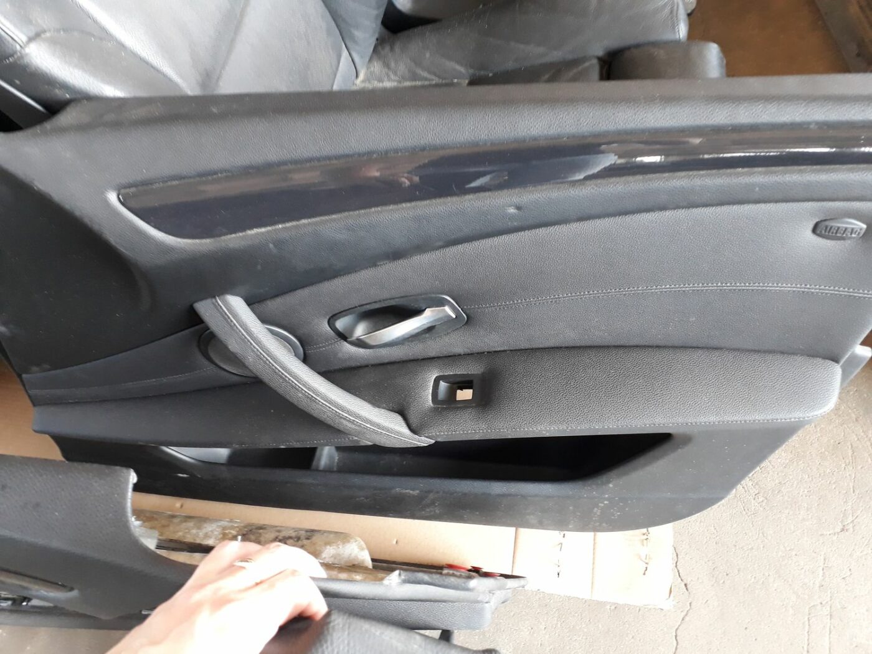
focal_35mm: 27
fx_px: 680
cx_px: 436
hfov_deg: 65.3
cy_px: 327
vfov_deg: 51.4
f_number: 1.9
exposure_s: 1/25
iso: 200
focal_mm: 3.6
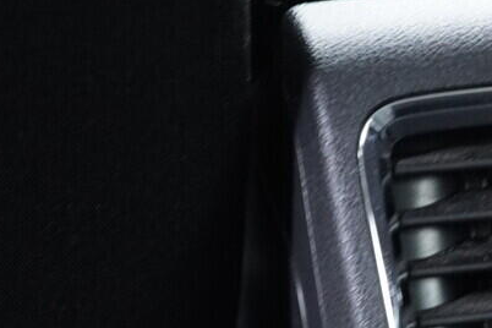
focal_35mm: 129
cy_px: 437
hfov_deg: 15.1
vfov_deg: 10.4
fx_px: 1763
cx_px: 650
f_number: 2.8
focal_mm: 24
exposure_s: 1/40
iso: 2000
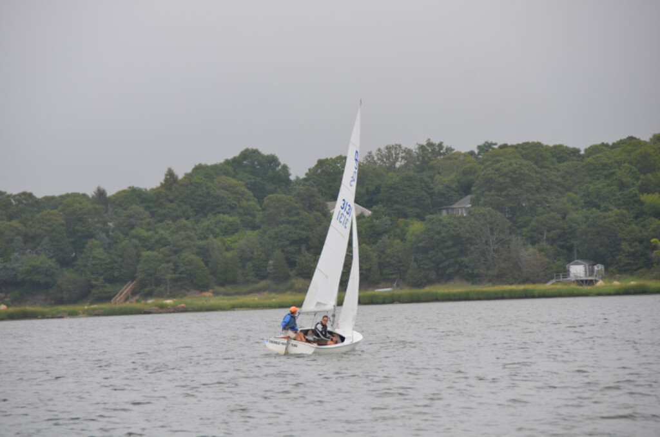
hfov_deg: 9.2
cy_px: 218
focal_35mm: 225
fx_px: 4114
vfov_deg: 6.1
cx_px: 330
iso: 200
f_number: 6.3
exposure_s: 1/640
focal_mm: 150
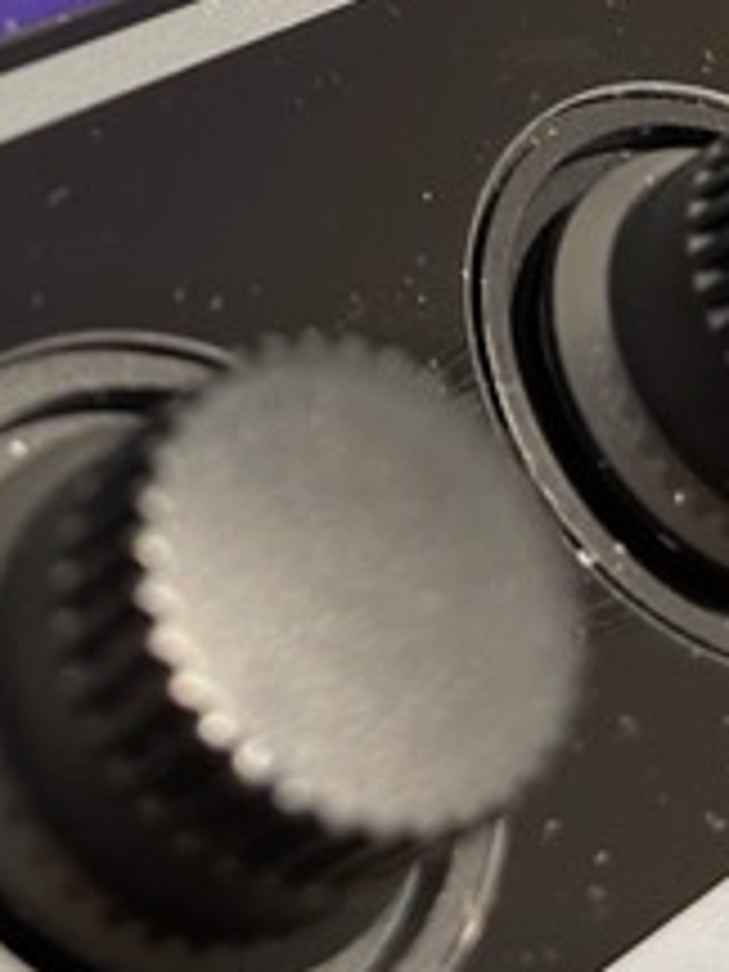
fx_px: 2162
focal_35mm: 77
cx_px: -14
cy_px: -45
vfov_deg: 24.0
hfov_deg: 18.6
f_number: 1.6
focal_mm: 4.2
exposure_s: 1/60
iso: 100
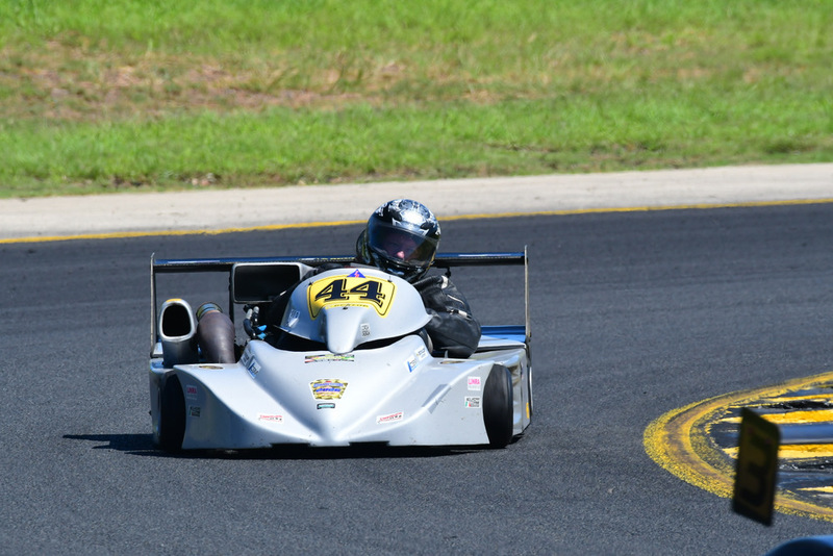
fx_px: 16665
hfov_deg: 2.9
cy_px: 278
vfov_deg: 1.9
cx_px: 416
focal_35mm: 720
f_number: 11
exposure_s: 1/640
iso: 500
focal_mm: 480
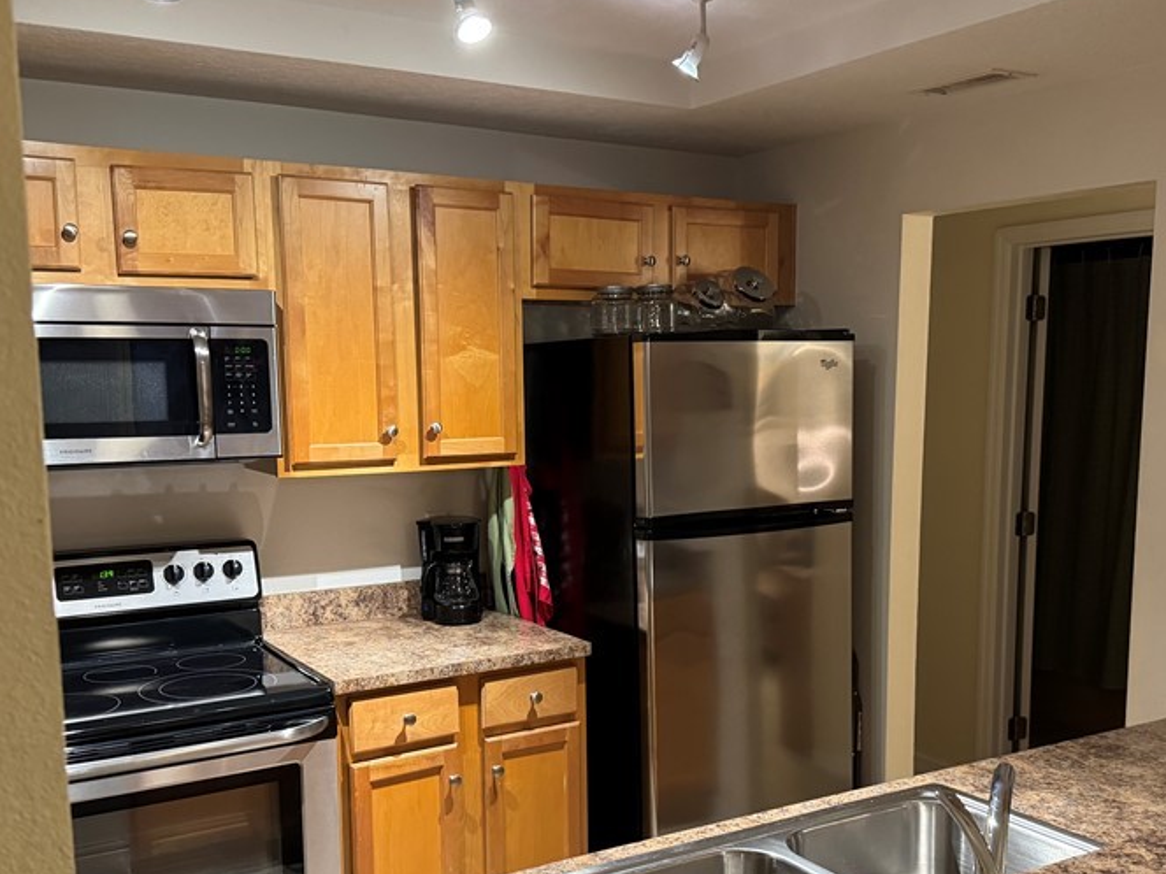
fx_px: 1246
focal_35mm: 37
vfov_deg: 38.4
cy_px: 546
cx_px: 646
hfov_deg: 50.0
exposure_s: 1/40
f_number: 1.78
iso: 640
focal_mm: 6.76
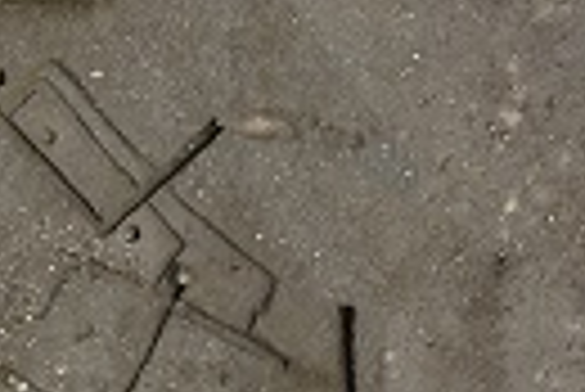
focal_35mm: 61
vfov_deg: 21.6
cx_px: -72
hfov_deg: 29.4
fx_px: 992
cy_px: 378
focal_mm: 20
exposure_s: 1/500
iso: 320
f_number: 7.1
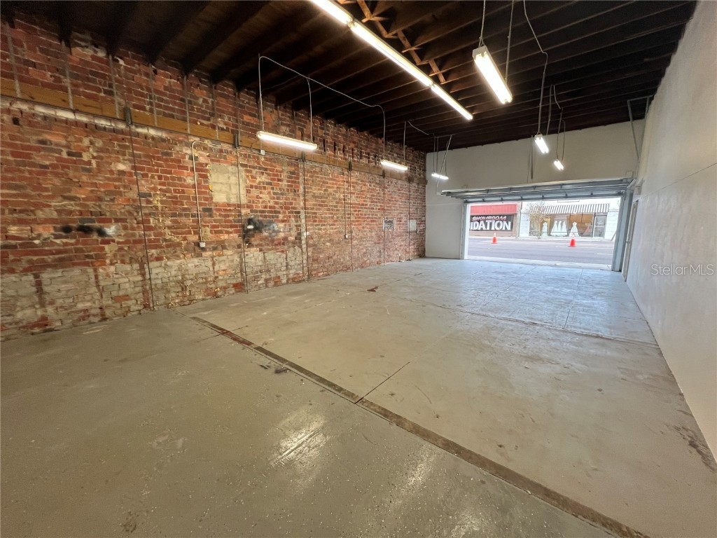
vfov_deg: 89.9
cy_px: 269
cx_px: 358
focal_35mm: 13
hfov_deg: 106.2
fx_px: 269
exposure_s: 1/120
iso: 200
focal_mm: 1.57
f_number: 1.8
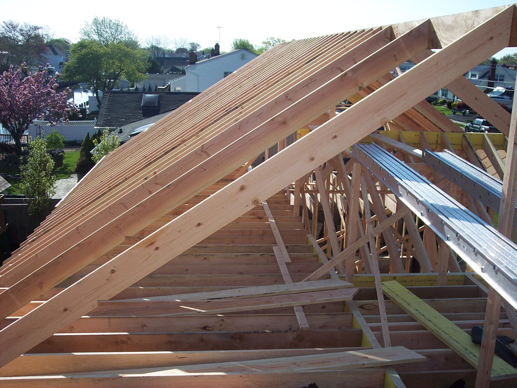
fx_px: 583
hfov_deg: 47.9
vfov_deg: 36.8
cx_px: 258
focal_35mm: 39
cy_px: 194
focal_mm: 8
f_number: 4
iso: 100
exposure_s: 1/750
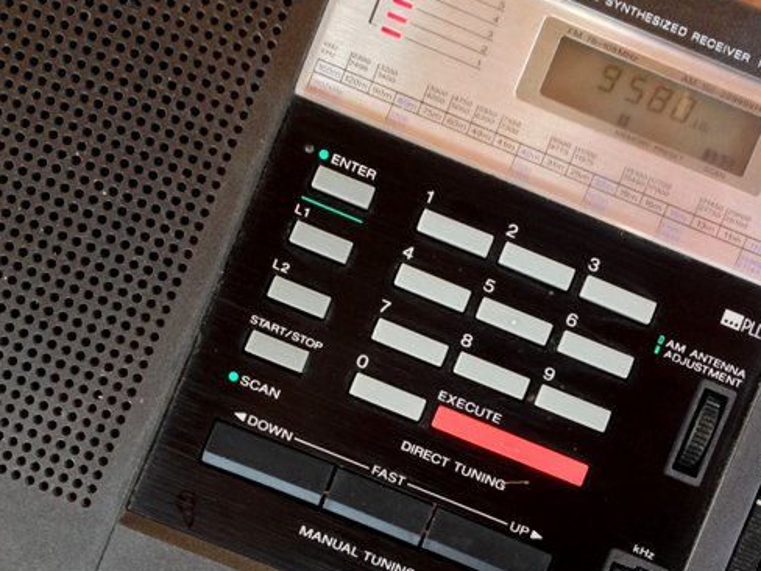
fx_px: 967
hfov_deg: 42.5
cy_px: 323
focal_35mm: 44
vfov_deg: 32.8
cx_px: 488
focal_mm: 4.12
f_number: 2.4
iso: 125
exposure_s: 1/20
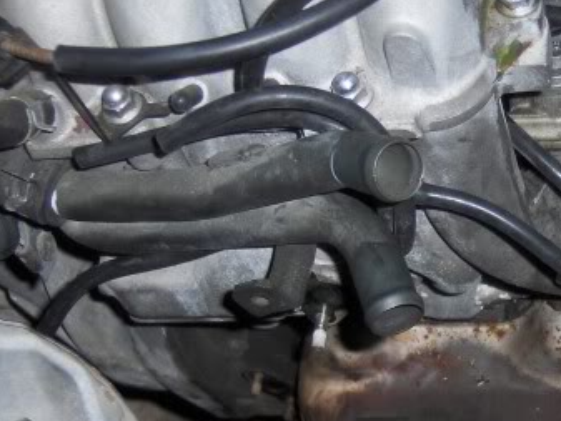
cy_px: 308
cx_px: 489
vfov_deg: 17.7
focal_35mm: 83
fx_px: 1346
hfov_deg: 23.0
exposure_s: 1/60
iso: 100
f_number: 2.8
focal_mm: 7.5
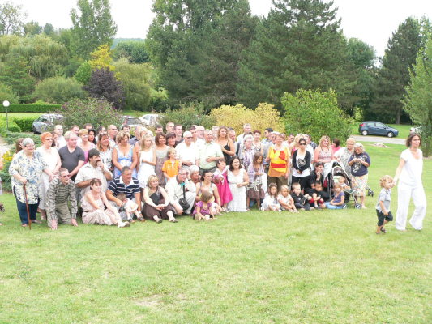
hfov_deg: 51.3
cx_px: 216
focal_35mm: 36
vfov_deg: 39.7
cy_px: 162
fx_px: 449
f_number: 4
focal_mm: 6
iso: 80
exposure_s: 1/100
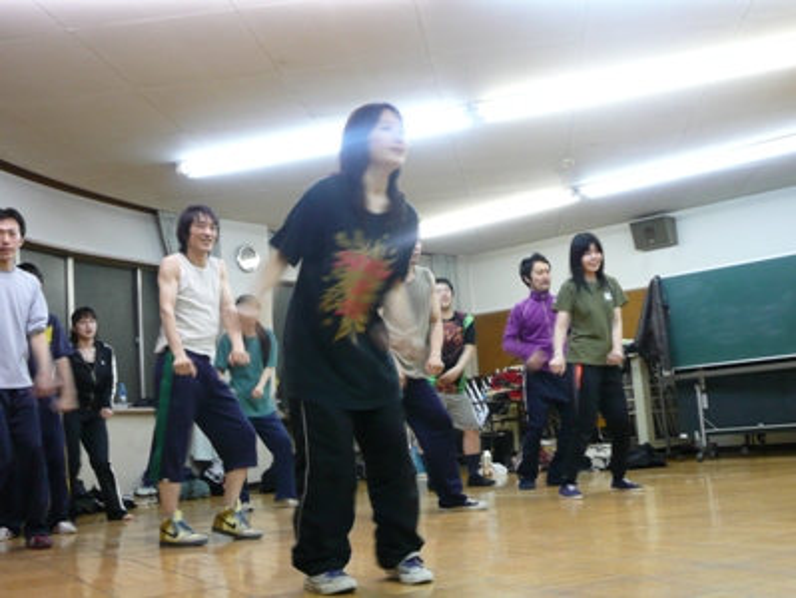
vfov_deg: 33.6
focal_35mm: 43
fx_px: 990
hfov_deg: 43.8
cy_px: 299
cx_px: 398
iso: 200
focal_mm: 7
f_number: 4
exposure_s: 1/25
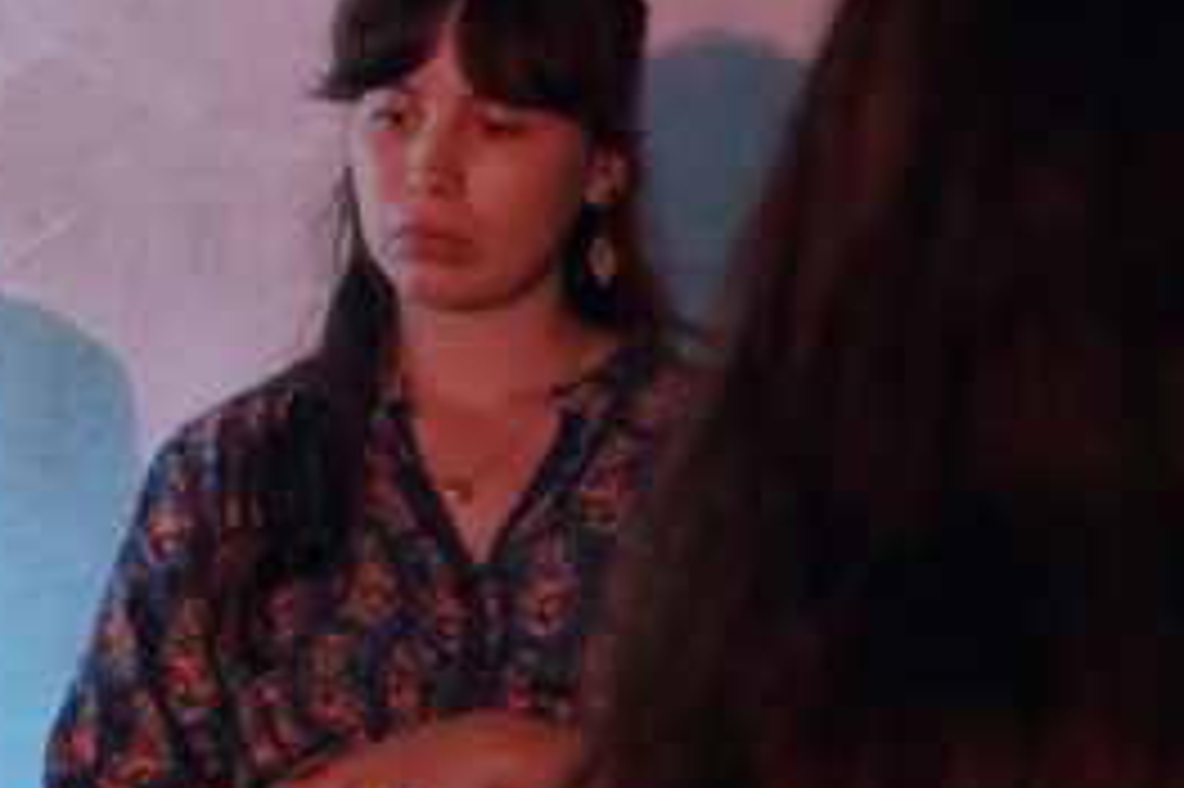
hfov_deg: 6.7
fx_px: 9992
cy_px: 203
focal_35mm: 304
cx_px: -392
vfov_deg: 4.5
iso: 800
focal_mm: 40.73
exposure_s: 1/25
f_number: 4
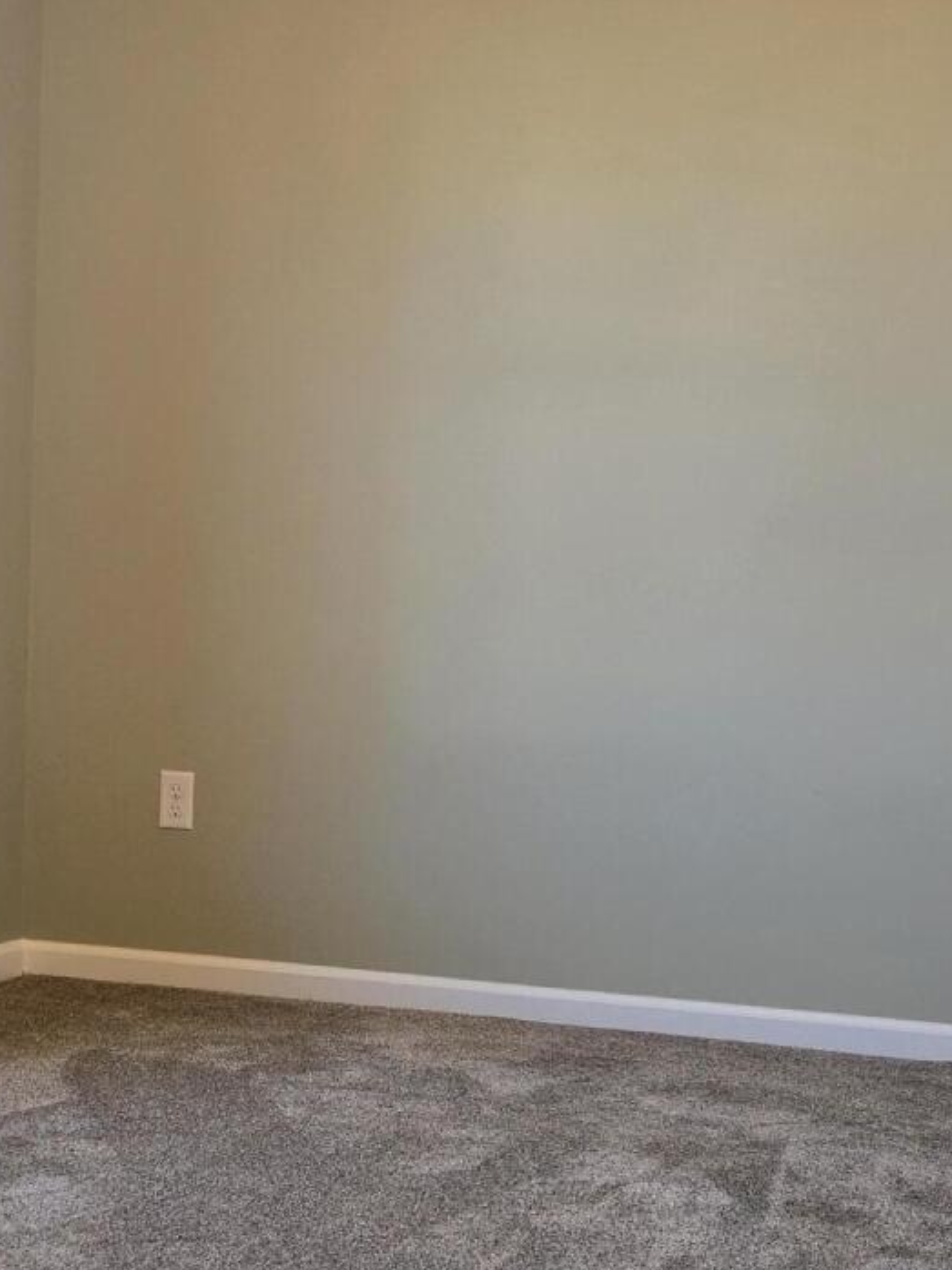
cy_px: 740
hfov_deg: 22.2
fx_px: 2419
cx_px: 353
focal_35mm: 66
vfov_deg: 29.3
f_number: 1.8
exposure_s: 1/120
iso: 100
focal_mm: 5.4
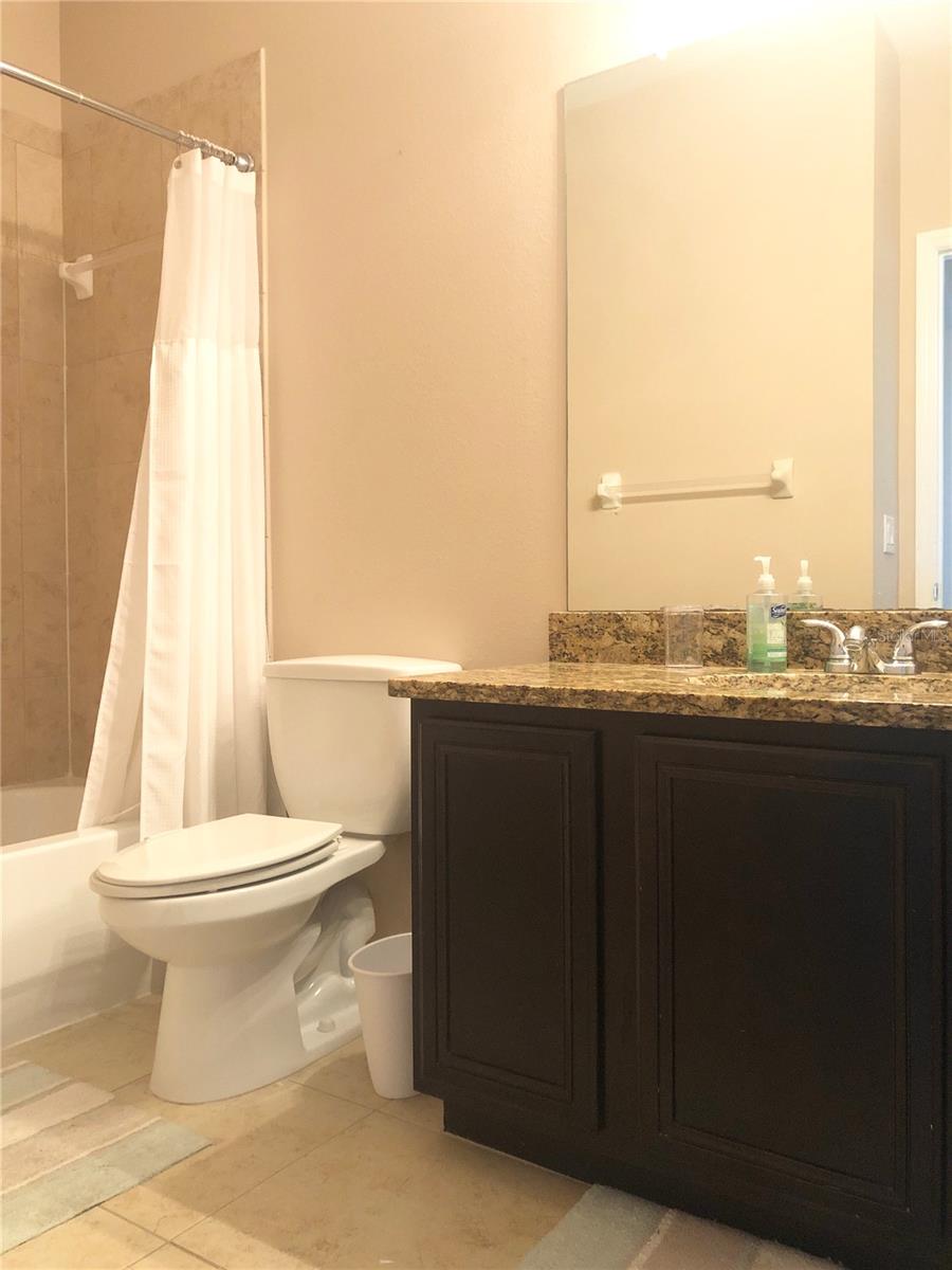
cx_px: 476
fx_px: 1027
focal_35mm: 28
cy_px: 635
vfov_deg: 63.4
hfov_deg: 49.7
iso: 80
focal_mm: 4
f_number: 1.8
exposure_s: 1/15
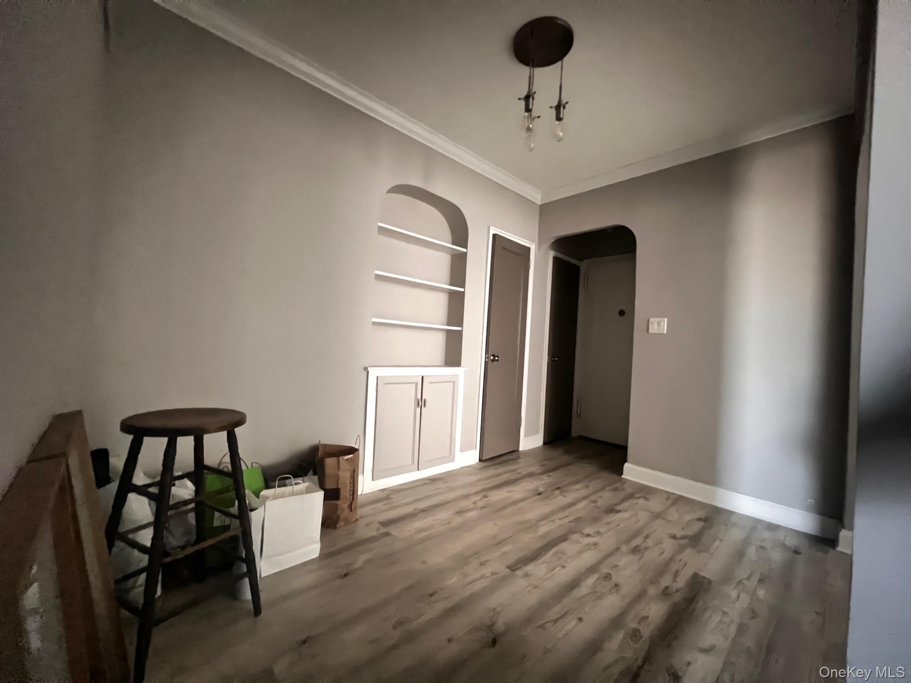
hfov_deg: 106.2
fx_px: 342
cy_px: 342
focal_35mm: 13
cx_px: 456
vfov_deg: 89.9
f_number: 1.8
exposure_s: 1/15
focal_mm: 1.57
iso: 2500
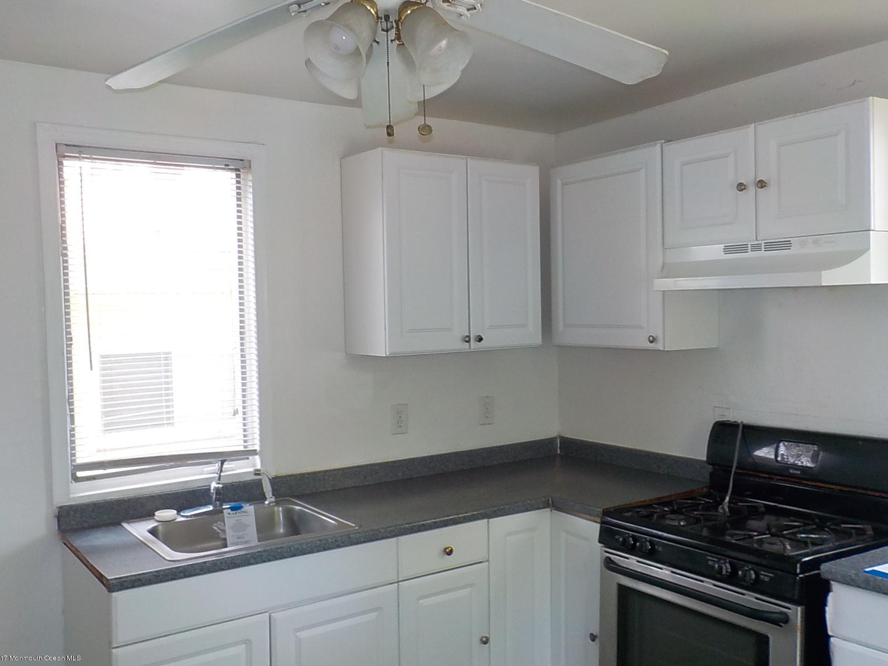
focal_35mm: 31
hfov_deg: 58.4
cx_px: 442
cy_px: 337
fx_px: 795
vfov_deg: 45.4
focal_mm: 4.1
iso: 180
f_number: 3.3
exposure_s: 1/30
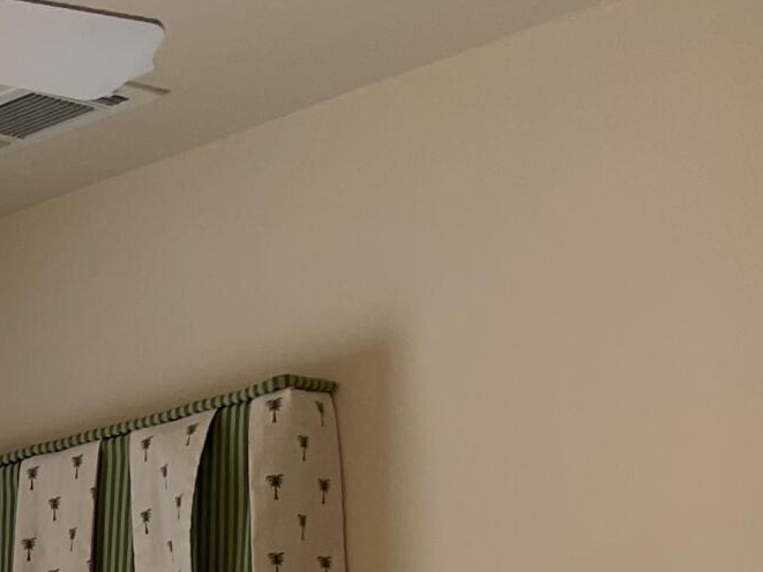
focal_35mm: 118
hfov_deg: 14.1
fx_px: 2601
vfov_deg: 11.1
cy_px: 1235
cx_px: -738
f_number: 1.6
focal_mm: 4.2
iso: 32
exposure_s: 1/198
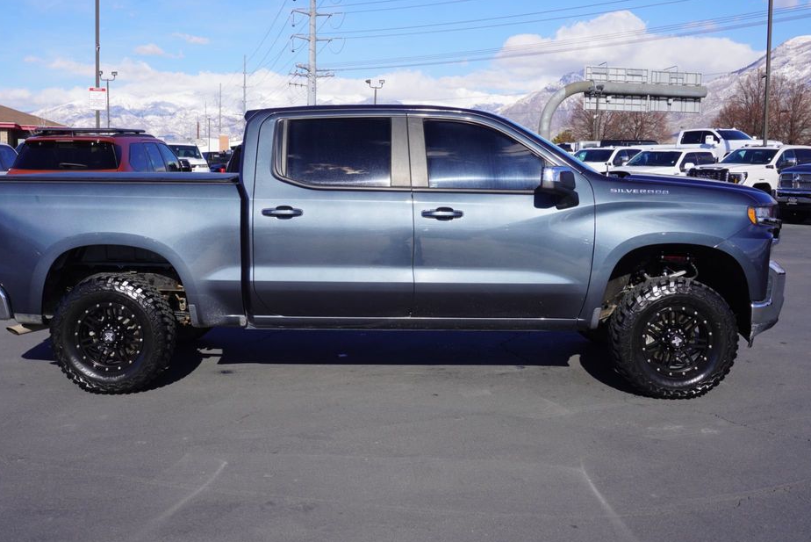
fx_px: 937
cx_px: 369
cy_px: 264
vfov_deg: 32.3
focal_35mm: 42
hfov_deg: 46.8
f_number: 11
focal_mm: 25
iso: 100
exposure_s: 1/160
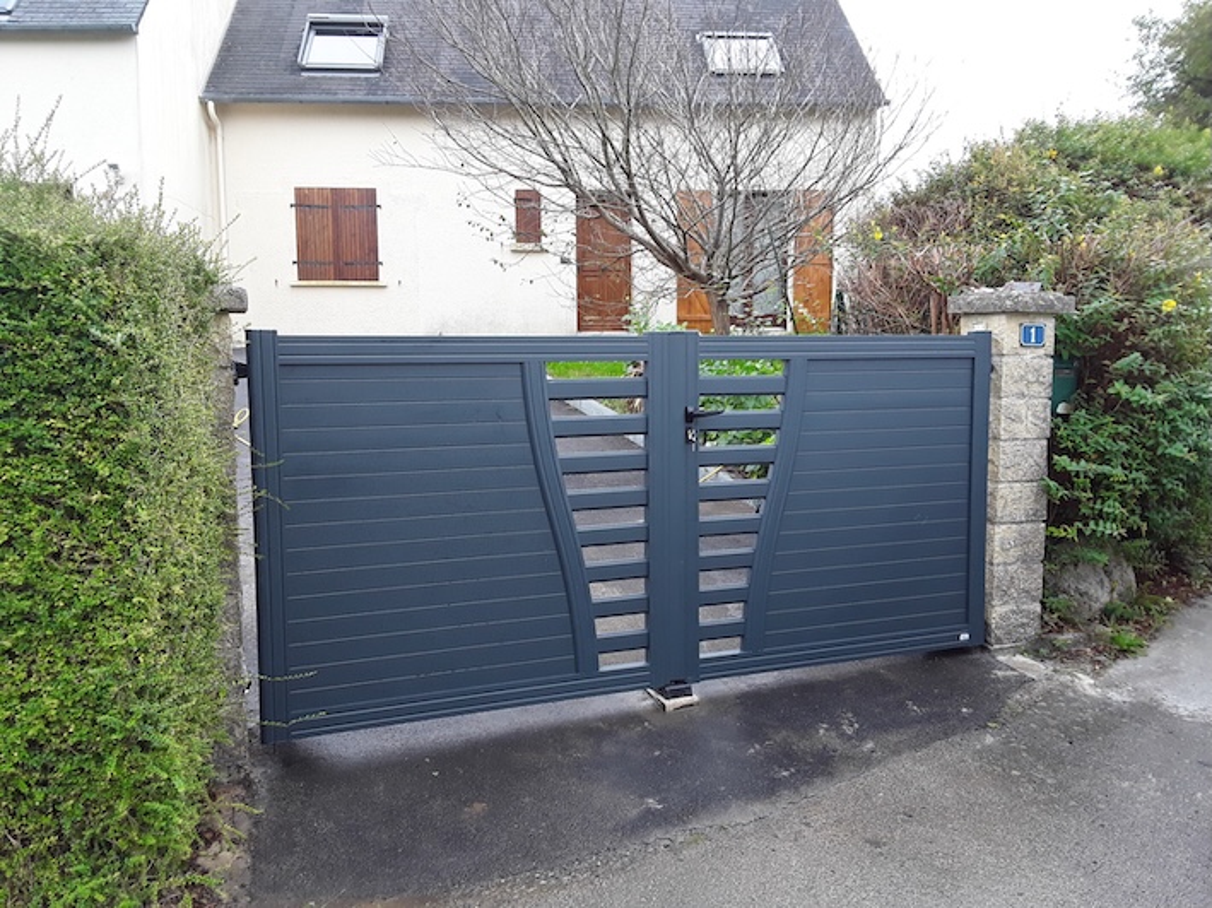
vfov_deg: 51.3
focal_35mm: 27
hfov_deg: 65.3
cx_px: 606
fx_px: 945
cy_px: 454
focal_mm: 2.91
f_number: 1.9
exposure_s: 1/207
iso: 40
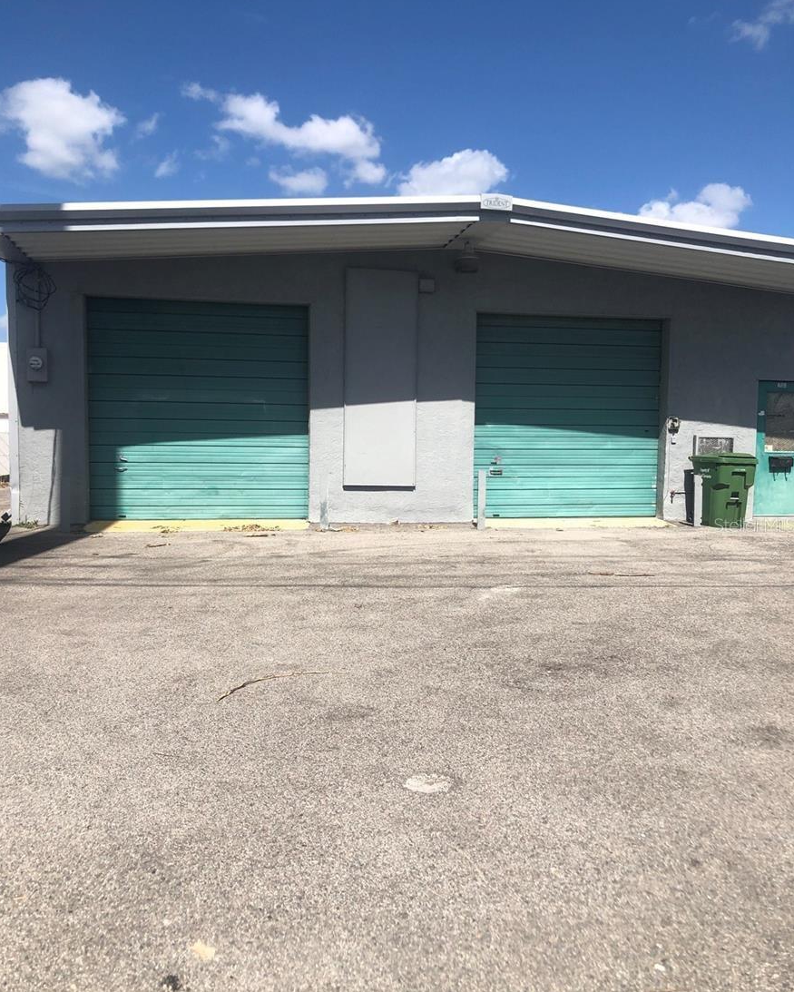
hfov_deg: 48.5
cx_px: 391
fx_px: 881
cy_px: 525
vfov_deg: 58.7
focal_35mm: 30
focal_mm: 3.99
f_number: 1.8
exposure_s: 1/2667
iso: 20
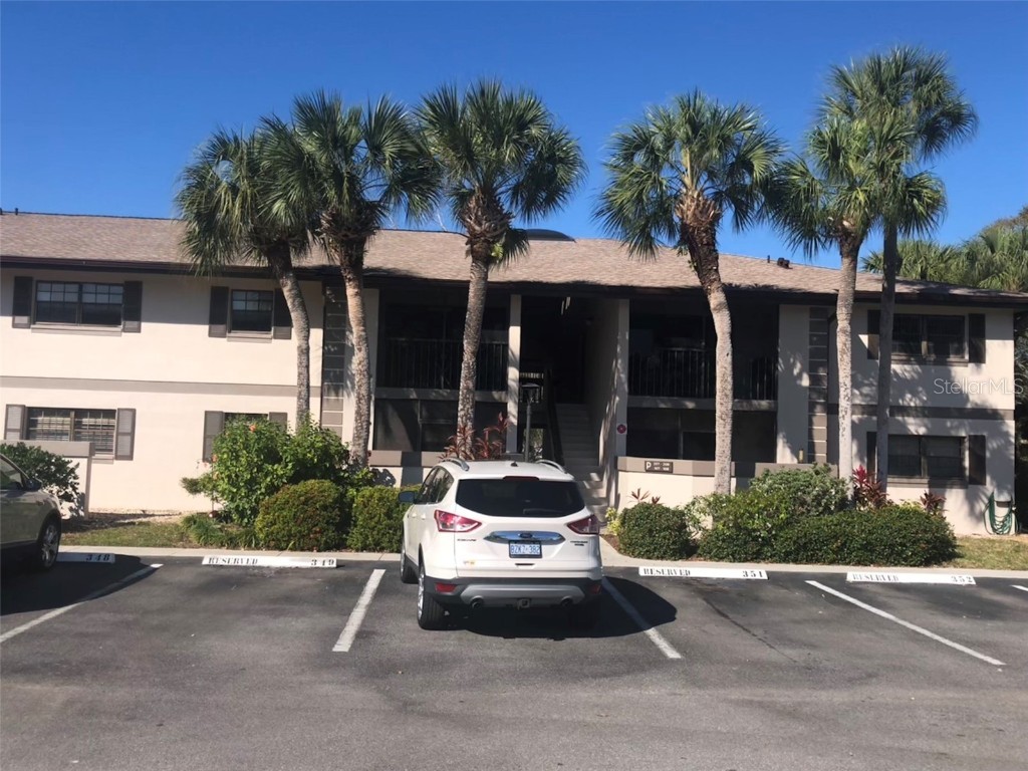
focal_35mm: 28
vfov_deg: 49.7
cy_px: 386
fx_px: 832
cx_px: 514
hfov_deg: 63.4
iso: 20
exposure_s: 1/2000
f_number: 1.8
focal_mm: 4
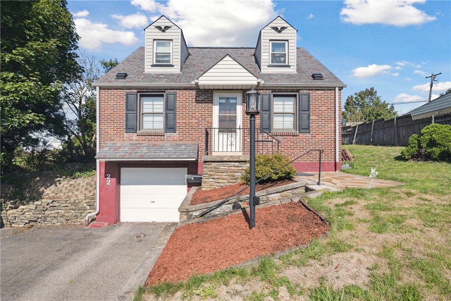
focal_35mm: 18
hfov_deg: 90.0
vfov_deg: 67.4
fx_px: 225
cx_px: 226
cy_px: 150
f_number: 8
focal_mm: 18
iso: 100
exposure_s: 1/640
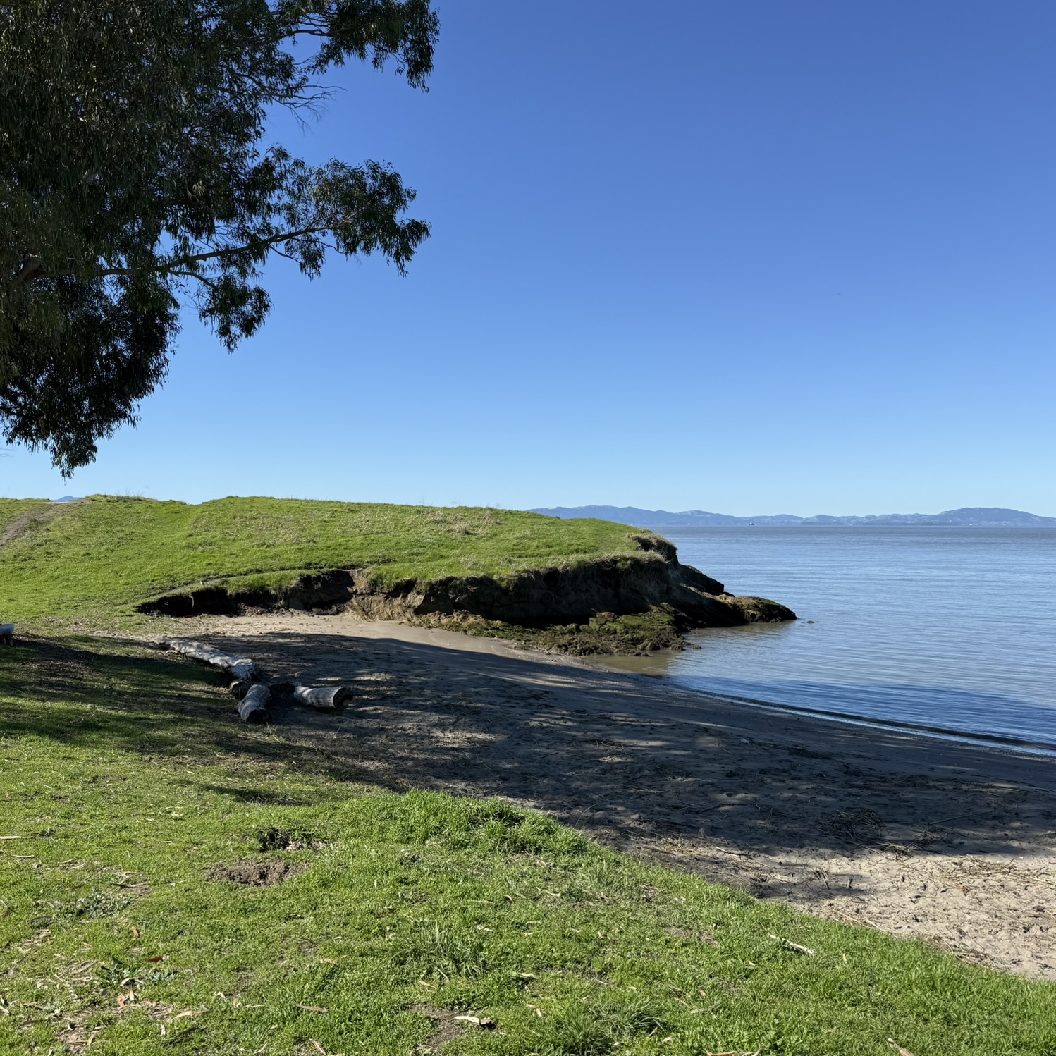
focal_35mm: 29
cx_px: 402
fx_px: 1001
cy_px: 523
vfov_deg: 55.6
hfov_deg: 55.0
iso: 80
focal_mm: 6.76
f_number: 1.78
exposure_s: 1/4673
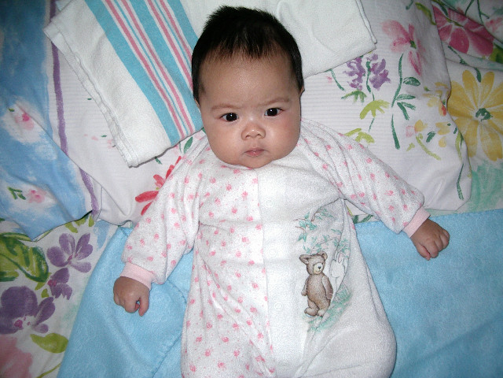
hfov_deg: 49.0
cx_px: 252
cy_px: 189
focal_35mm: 38
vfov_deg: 37.7
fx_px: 552
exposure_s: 1/60
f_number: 2.6
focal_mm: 5.8
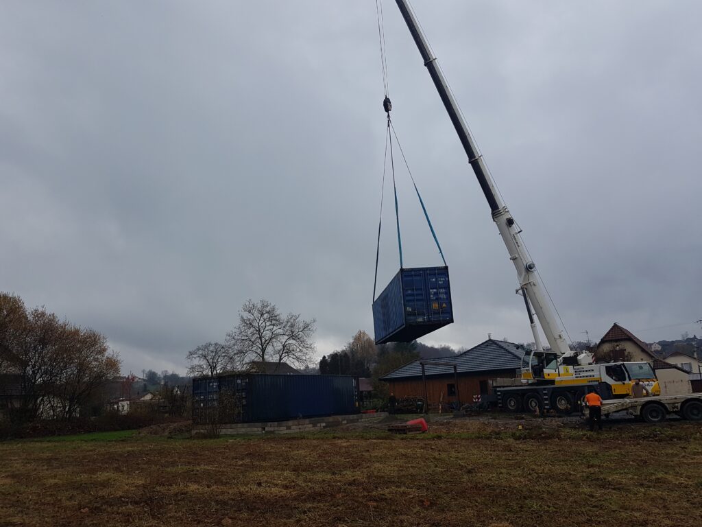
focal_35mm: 26
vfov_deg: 53.1
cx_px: 351
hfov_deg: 67.3
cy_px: 264
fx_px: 527
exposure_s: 1/516
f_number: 1.7
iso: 40
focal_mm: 4.2
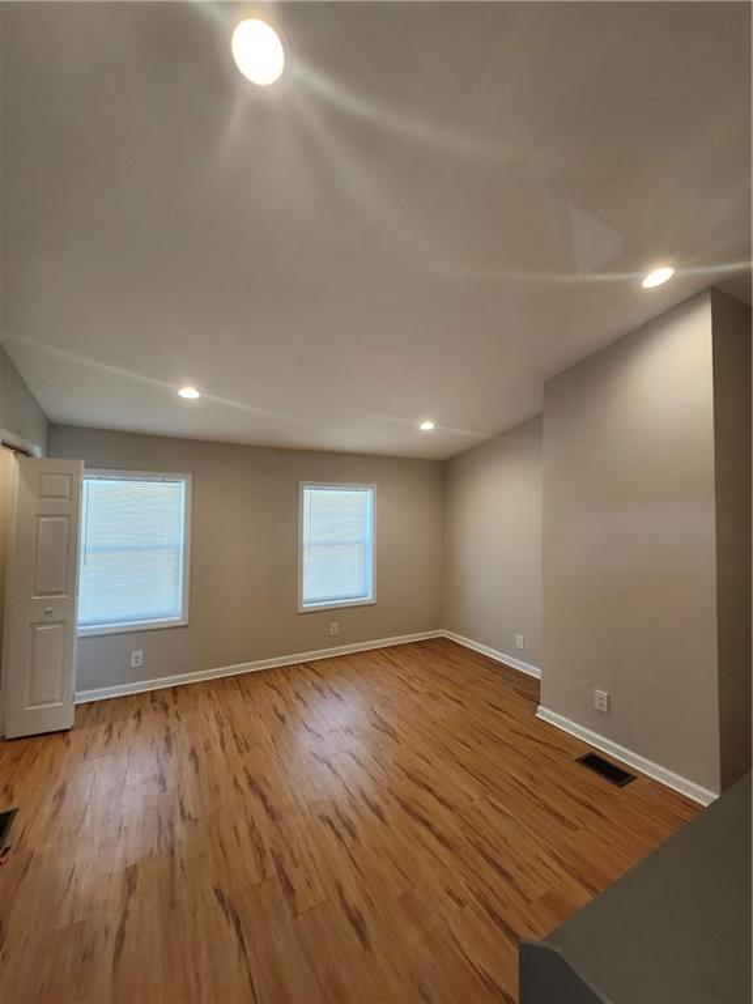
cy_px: 502
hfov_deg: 89.9
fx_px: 377
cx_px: 376
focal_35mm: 13
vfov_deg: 106.2
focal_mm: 1.74
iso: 125
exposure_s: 1/56
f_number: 2.2
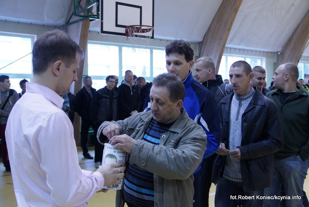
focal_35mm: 39
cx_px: 154
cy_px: 104
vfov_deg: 34.3
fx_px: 335
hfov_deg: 49.5
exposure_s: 1/200
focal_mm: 26
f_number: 3.5
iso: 1000
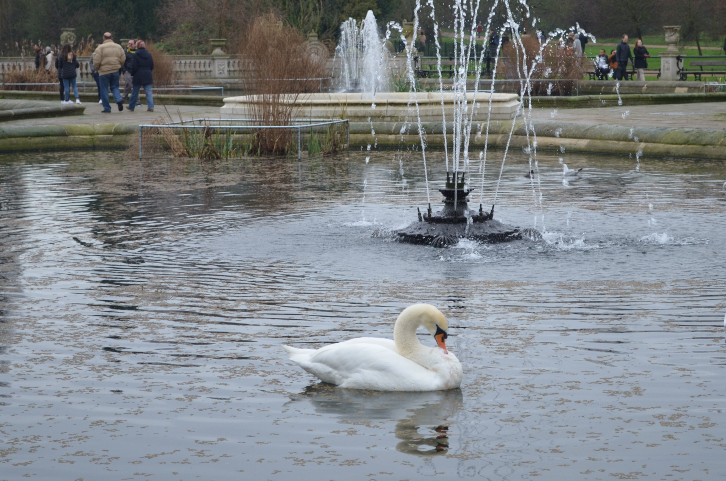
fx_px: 1912
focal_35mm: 95
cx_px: 414
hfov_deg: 21.5
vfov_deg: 14.3
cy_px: 199
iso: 220
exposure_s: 1/125
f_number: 5.3
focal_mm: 48
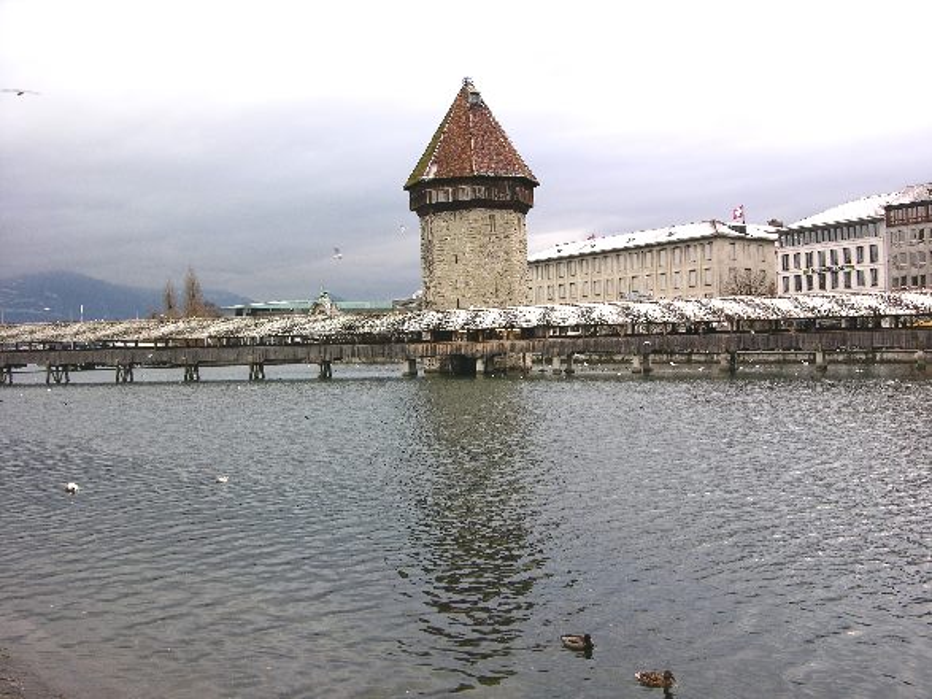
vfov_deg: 40.7
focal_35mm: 35
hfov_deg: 52.6
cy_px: 350
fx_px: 942
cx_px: 466
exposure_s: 1/48
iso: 50
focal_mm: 8.9
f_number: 4.5
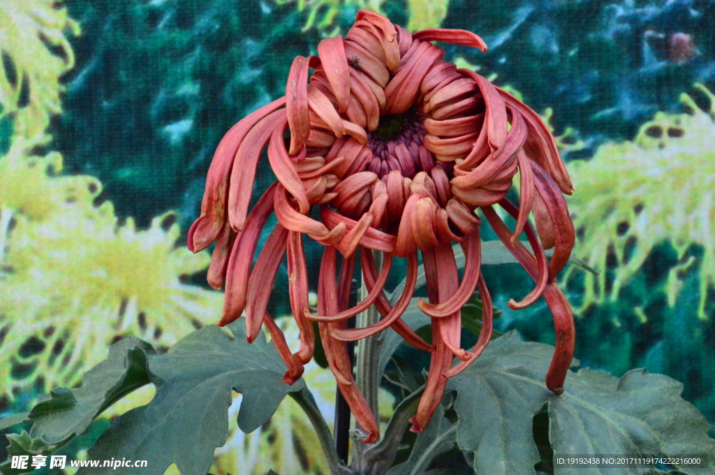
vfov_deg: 3.1
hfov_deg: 4.6
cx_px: 358
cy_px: 238
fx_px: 8930
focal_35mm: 450
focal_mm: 300
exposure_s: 1/250
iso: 5600
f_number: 16
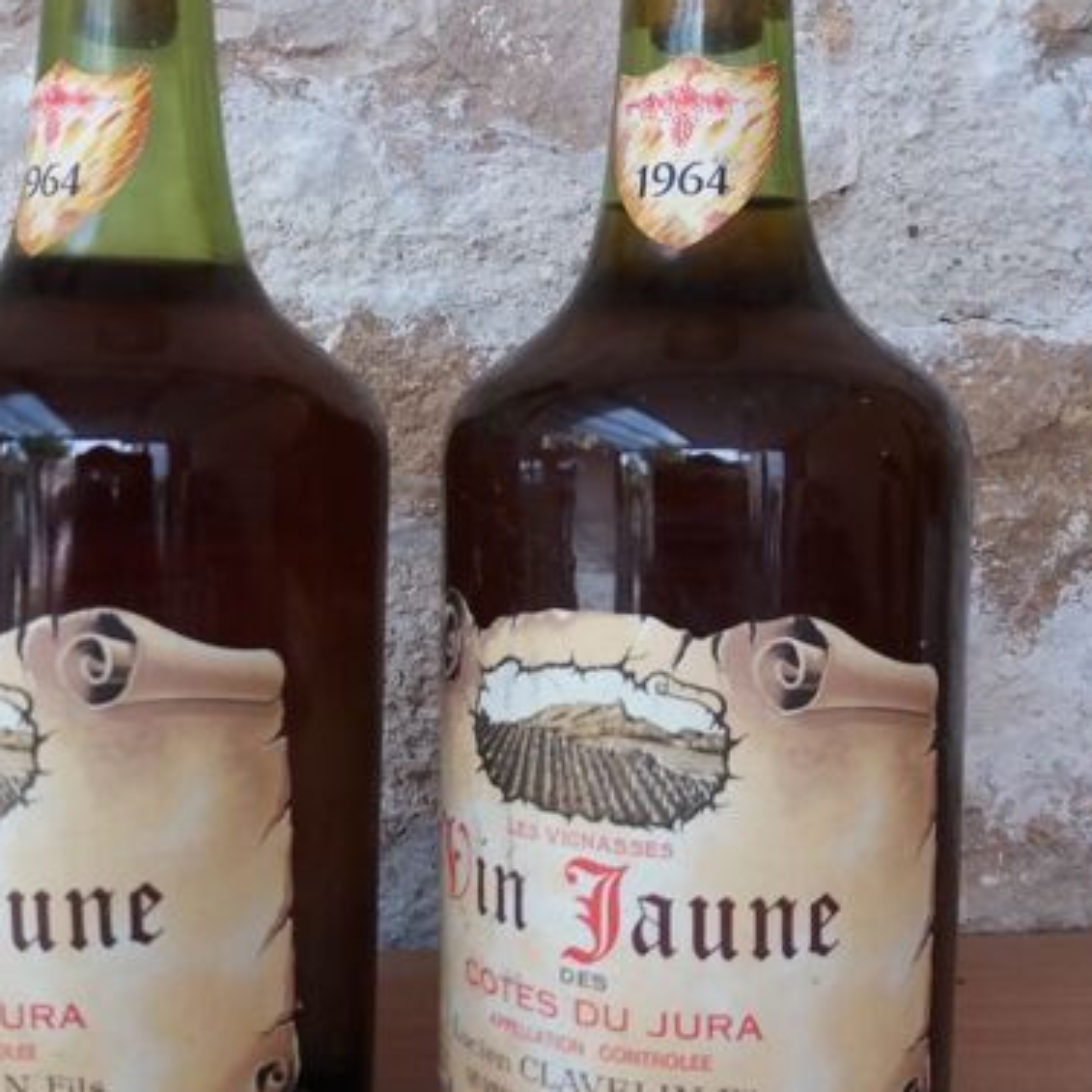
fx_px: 1499
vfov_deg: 40.0
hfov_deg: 40.0
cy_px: 475
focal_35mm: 42
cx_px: 484
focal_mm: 3.7
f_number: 1.9
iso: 125
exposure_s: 1/100
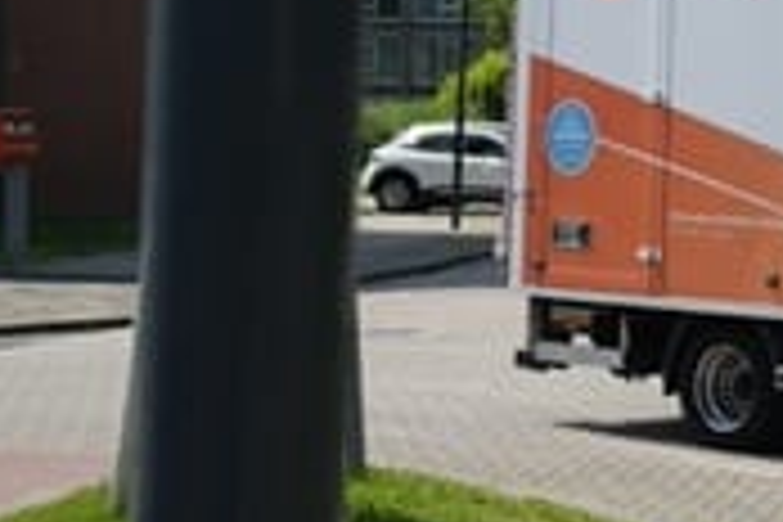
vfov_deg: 10.6
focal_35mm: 129
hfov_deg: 14.4
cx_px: 1310
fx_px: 2806
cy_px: 169
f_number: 3.2
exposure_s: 1/1250
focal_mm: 35
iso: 100
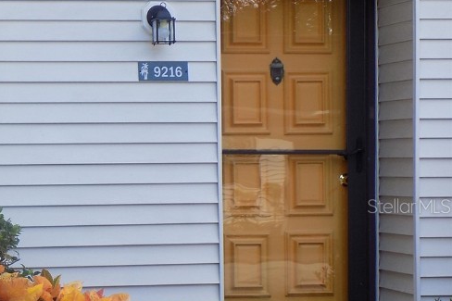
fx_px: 1782
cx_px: -19
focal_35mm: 142
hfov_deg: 14.2
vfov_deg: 9.6
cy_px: 206
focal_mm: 11.5
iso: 80
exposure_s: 1/60
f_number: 4.1
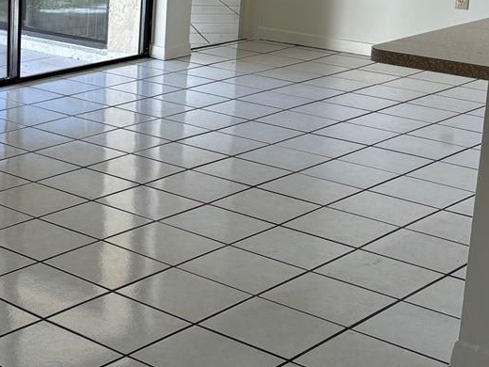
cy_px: 71
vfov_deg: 18.3
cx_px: -65
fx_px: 1130
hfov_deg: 22.8
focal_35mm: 80
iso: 40
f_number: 1.6
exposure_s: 1/120
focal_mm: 5.96
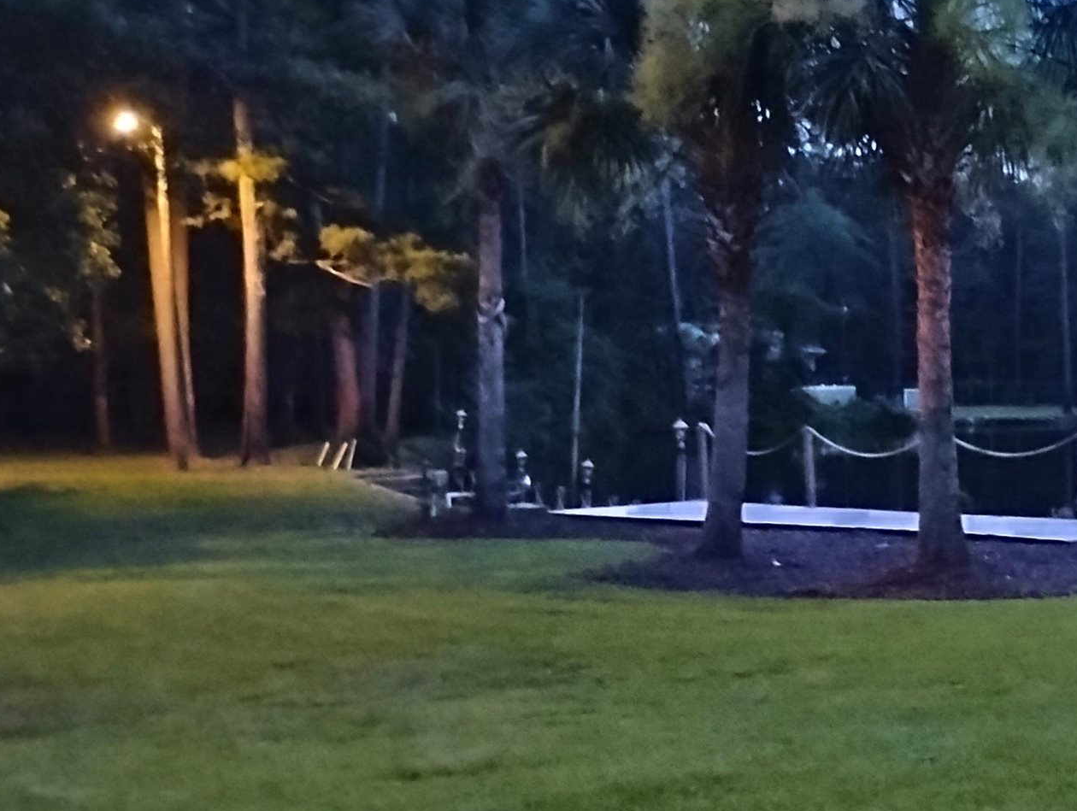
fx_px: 2119
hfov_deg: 26.5
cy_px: 487
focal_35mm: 68
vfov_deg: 21.6
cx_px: 1152
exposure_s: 1/14
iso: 11072
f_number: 1.8
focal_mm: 4.26
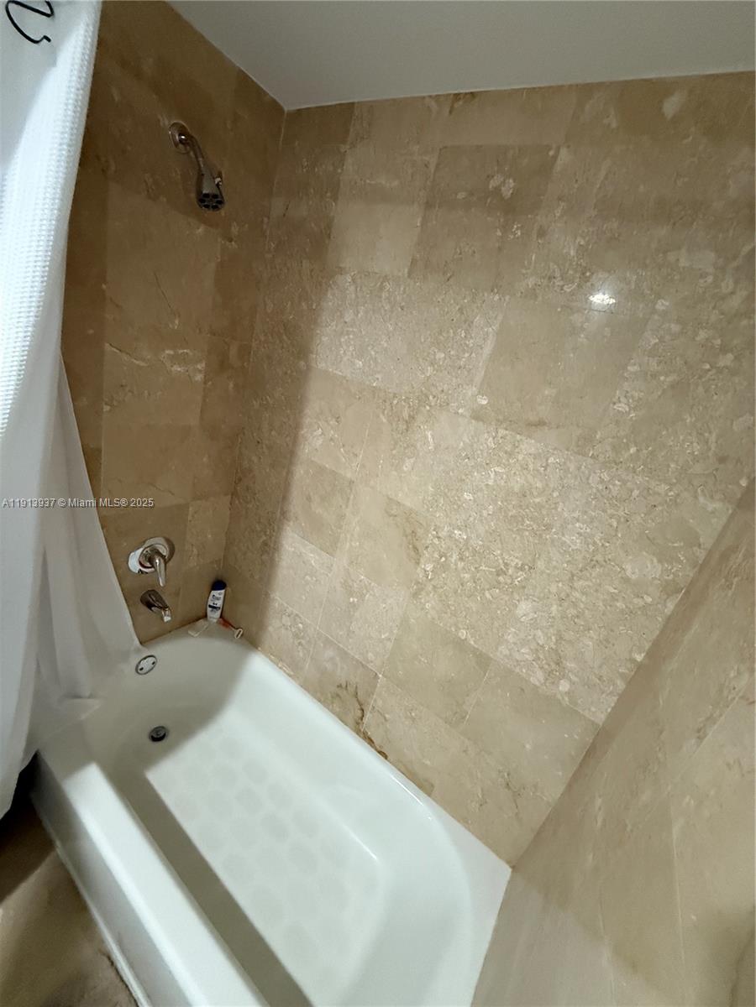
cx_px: 378
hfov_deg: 85.7
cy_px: 504
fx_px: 408
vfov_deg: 102.1
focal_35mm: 14
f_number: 2.2
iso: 640
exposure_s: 1/60
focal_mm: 2.22
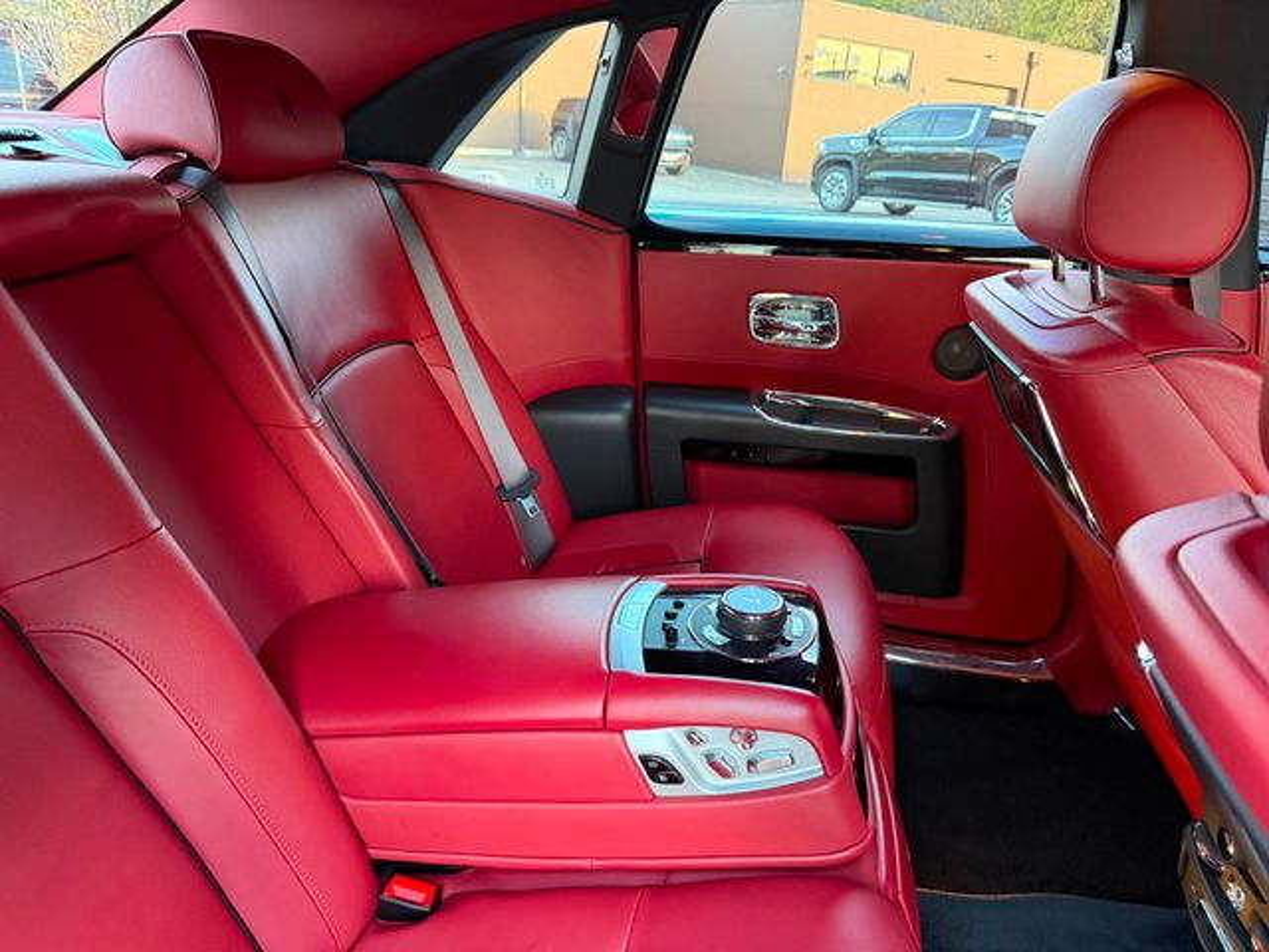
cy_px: 476
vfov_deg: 56.8
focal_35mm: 24
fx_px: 880
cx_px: 634
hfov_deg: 71.6
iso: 800
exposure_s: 1/60
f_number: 1.78
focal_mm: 6.76
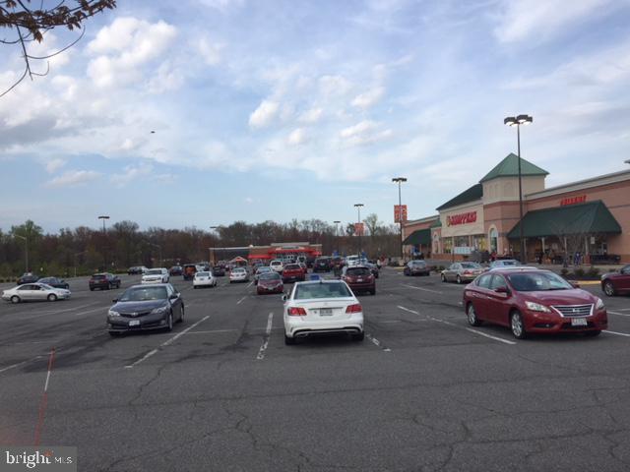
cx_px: 315
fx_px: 528
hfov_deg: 61.7
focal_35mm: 29
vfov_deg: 48.2
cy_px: 236
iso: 32
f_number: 2.2
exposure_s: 1/1099
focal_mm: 4.15
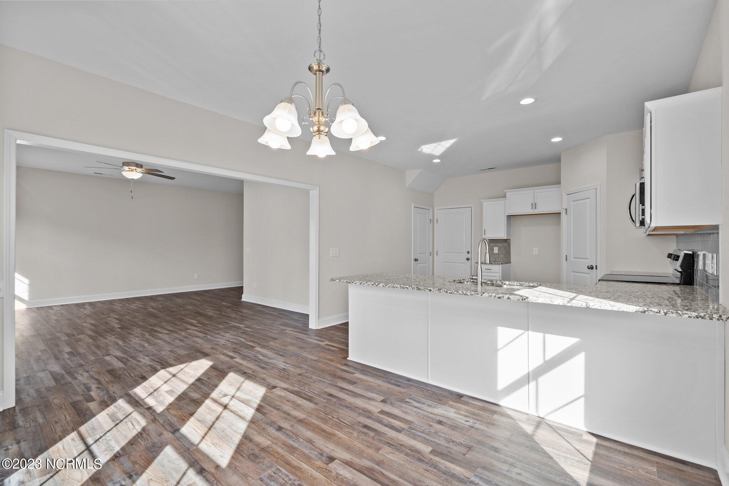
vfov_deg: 73.7
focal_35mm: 16
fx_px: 324
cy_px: 243
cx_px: 364
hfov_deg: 96.7
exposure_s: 1/15
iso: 200
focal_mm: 16
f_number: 4
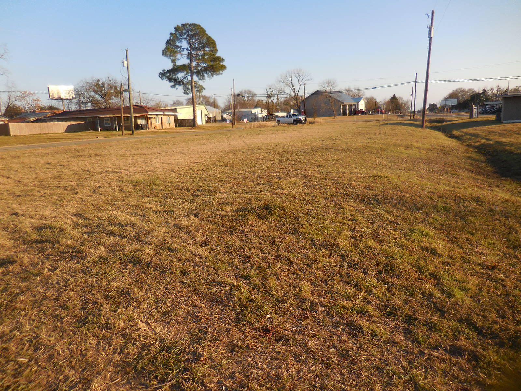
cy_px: 196
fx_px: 376
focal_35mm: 25
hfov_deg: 69.4
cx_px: 260
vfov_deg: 54.9
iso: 125
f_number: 3.3
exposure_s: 1/800
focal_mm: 4.5
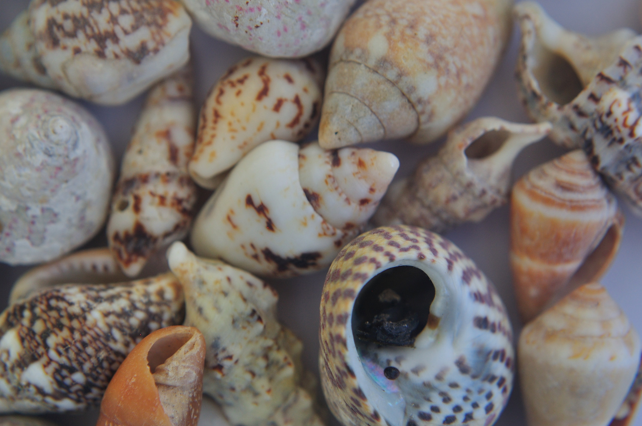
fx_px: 1631
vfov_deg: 14.9
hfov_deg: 22.3
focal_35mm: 92
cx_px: 314
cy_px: 202
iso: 200
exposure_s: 1/3
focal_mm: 55
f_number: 8
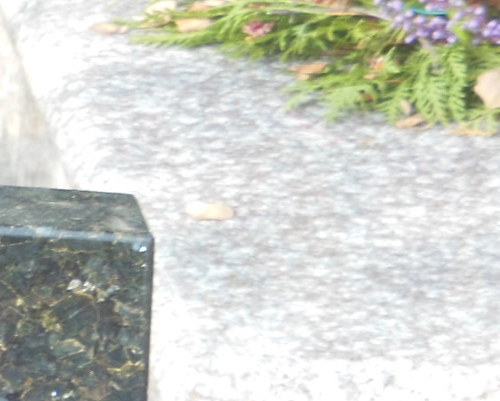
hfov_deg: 6.4
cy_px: 597
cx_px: -467
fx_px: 4383
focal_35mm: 296
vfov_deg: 5.2
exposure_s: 1/100
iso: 125
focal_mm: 13.6
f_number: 4.4
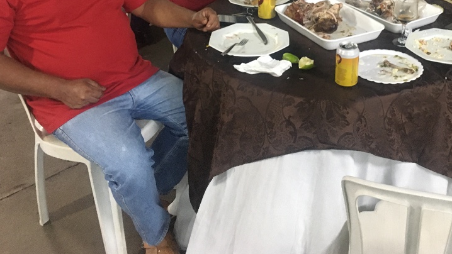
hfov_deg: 45.7
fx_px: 527
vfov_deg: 26.4
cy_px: 33
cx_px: 300
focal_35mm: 44
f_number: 2.2
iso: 250
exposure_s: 1/15
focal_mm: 4.15
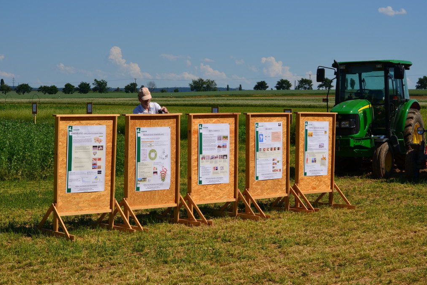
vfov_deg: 16.4
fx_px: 990
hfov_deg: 24.3
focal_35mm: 84
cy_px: 143
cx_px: 213
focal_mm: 55
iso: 100
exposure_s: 1/200
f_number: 13
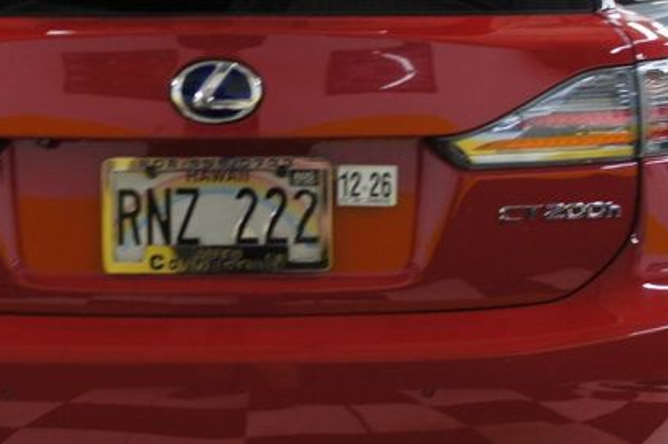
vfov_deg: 25.9
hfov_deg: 37.8
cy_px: 196
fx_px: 964
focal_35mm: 52
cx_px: 227
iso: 500
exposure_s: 1/30
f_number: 3.5
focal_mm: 18
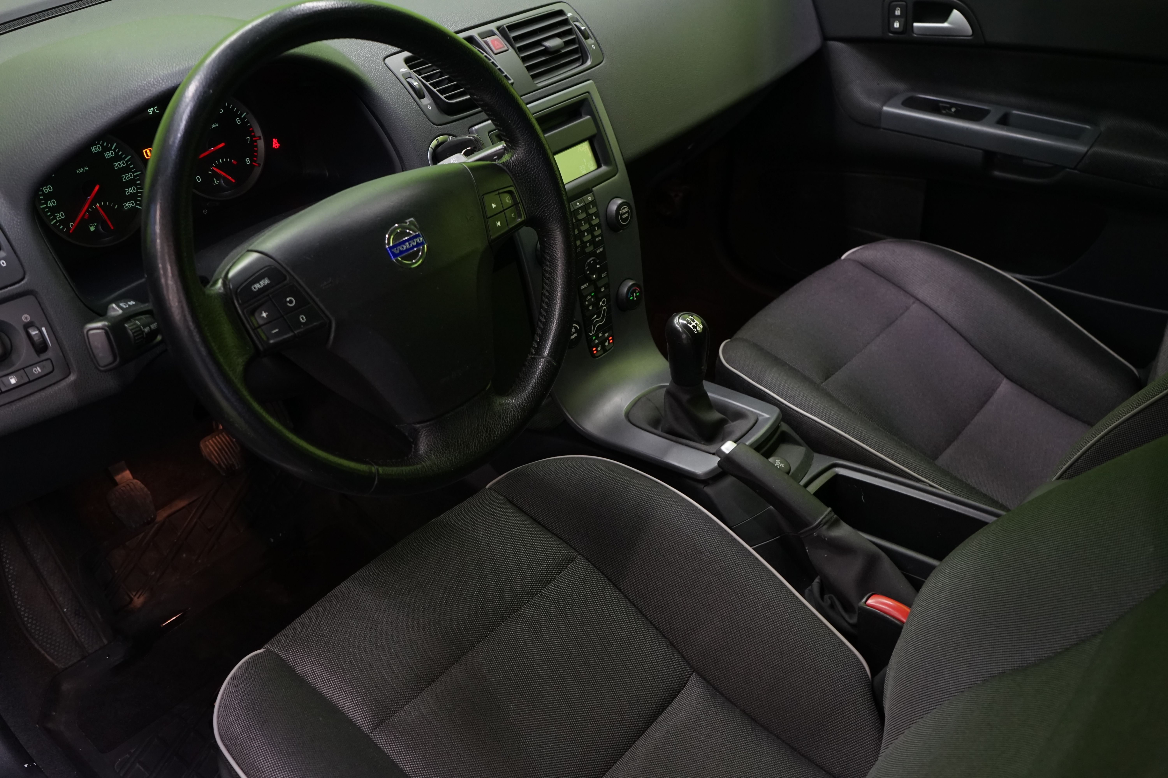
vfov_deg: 41.1
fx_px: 1038
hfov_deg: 58.7
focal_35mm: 32
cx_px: 584
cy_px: 389
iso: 1600
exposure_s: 1/25
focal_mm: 32
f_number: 5.6
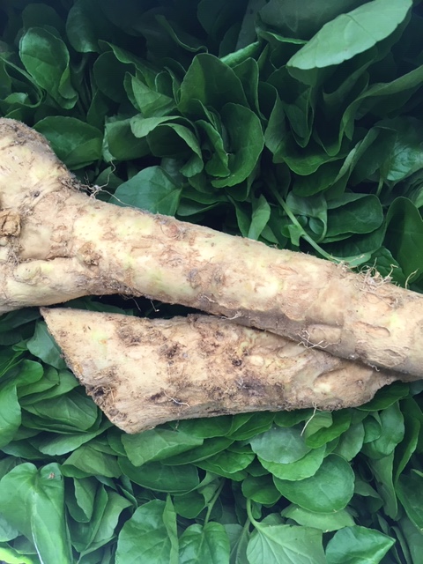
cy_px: 282
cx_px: 212
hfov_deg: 48.2
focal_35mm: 29
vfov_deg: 61.7
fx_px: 472
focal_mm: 4.15
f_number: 2.2
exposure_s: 1/30
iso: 32
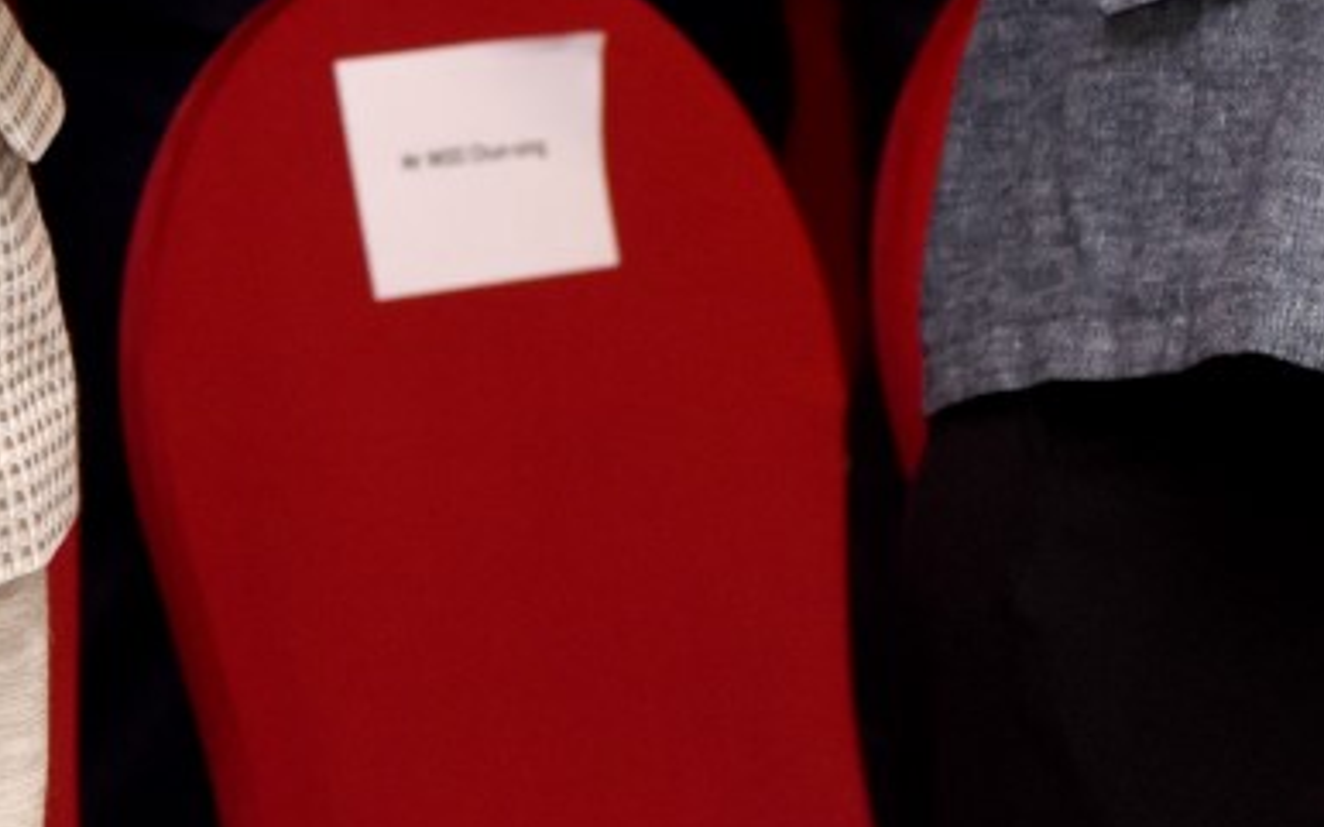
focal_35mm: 299
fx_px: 10786
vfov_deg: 4.4
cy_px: -594
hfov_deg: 7.0
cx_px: 158
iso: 800
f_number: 4
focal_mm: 70
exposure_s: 1/60
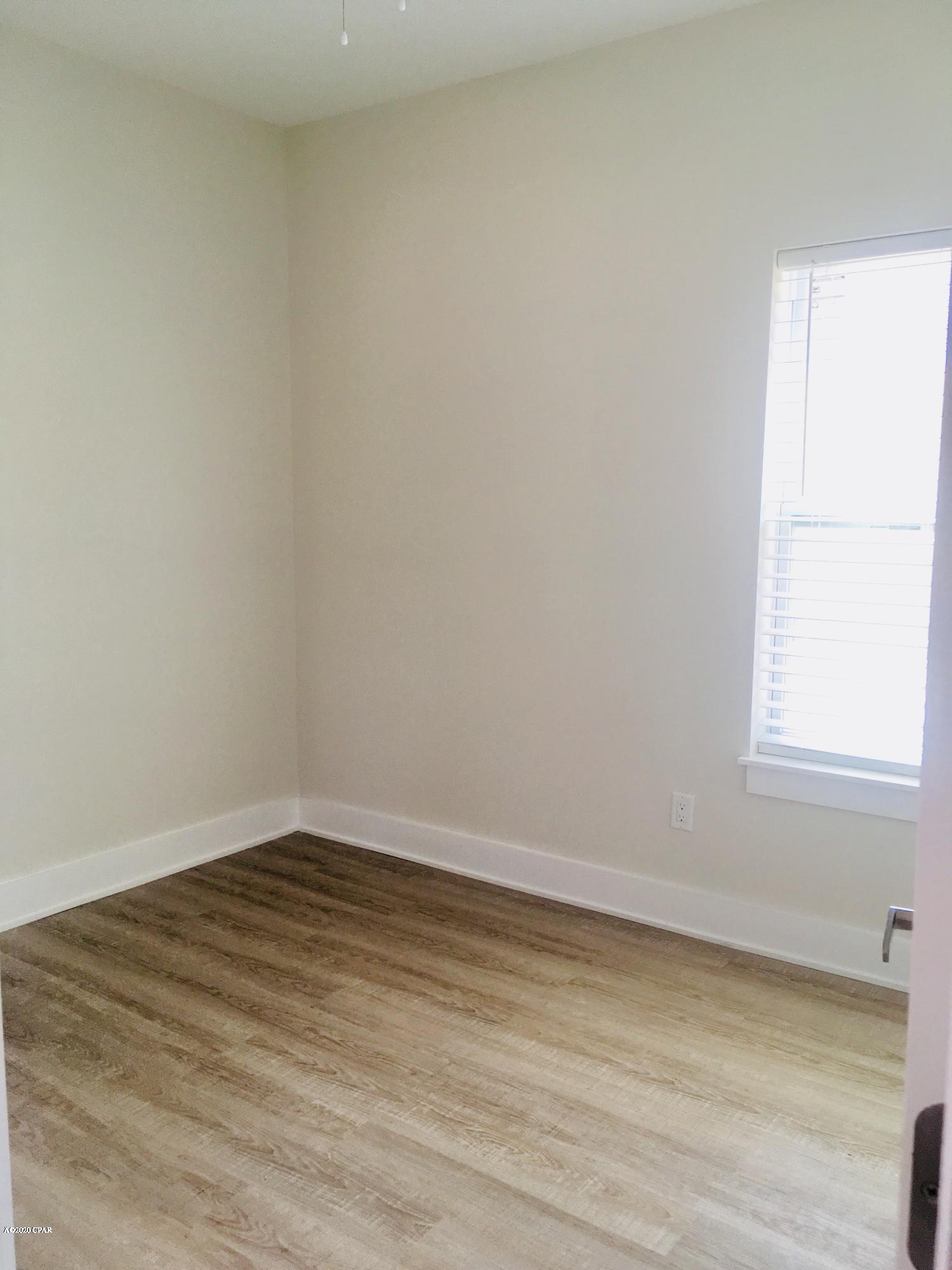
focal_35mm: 29
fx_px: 1063
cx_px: 476
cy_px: 635
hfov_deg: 48.2
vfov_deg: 61.7
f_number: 2.2
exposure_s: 1/60
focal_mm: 4.15
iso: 32
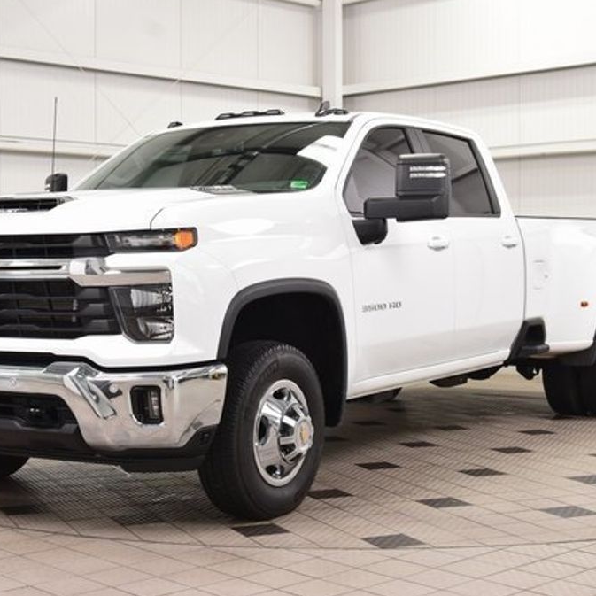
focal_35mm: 66
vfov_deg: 26.1
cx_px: 257
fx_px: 1286
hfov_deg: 26.1
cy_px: 295
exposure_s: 1/60
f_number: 8
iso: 1400
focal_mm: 34
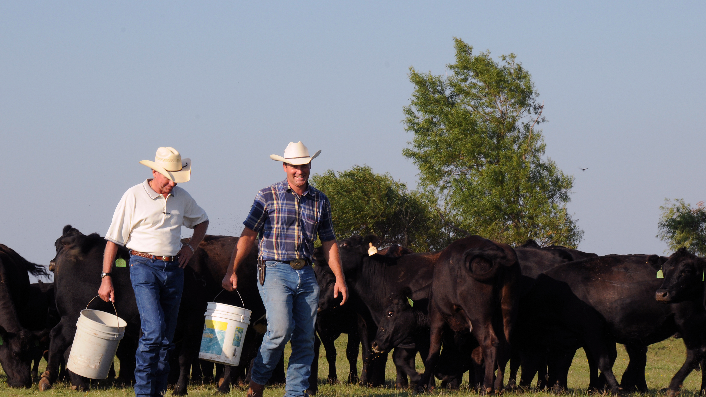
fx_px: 3295
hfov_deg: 12.2
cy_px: 197
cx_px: 353
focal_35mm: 176
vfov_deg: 6.9
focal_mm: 112
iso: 320
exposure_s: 1/200
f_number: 16
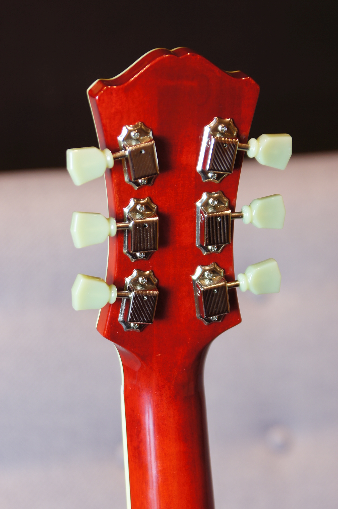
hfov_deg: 10.7
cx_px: 169
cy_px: 254
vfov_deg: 16.1
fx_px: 1800
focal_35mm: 128
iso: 100
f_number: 5
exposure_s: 1/6
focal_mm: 85
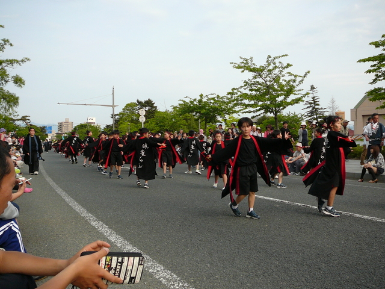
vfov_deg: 40.7
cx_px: 192
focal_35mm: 35
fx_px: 389
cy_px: 144
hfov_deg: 52.6
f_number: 2.8
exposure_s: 1/640
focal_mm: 5.2
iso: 100
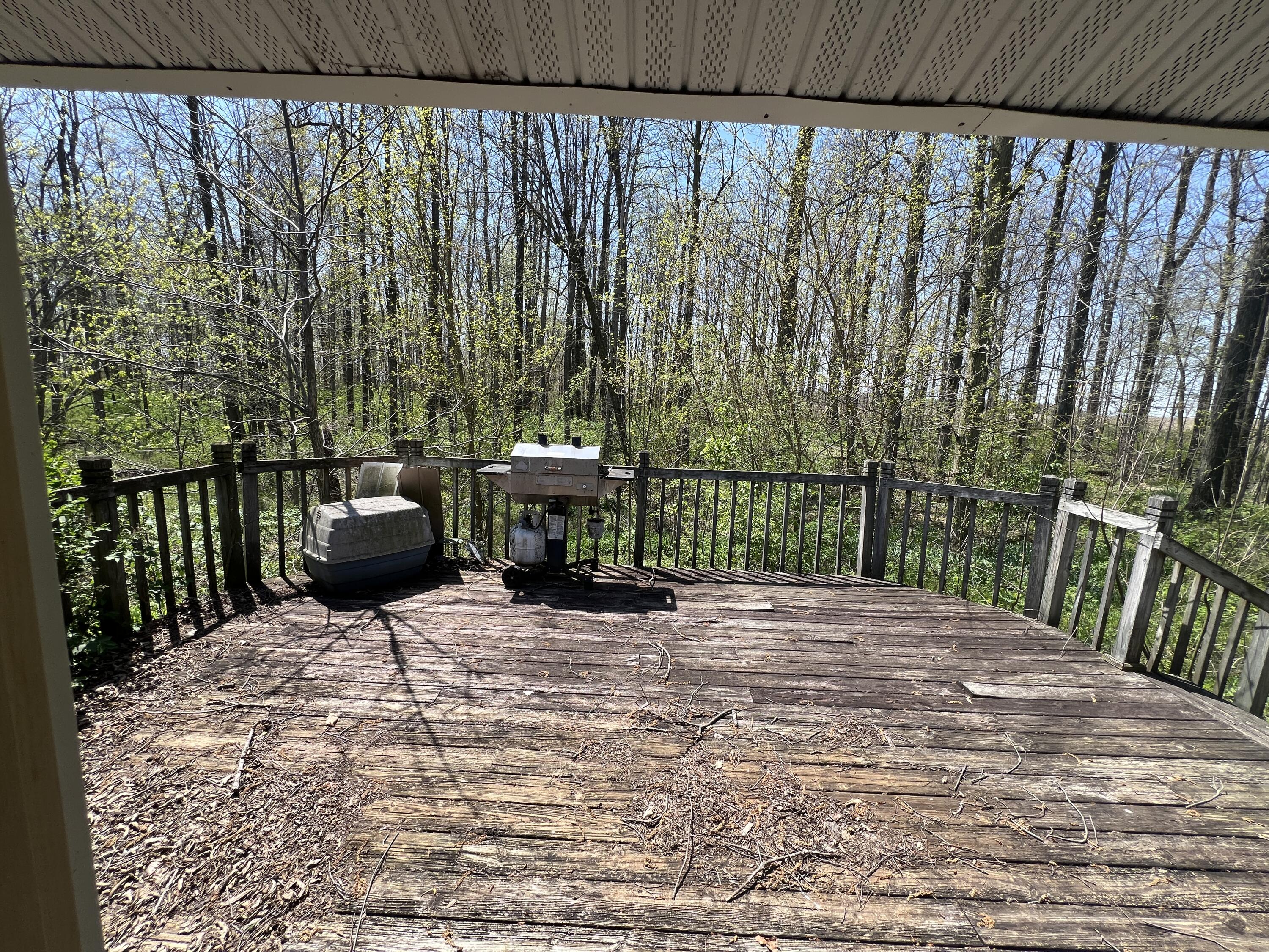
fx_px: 477
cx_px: 634
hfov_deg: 106.2
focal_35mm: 13
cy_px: 476
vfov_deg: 89.9
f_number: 1.8
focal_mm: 1.57
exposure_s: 1/592
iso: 32
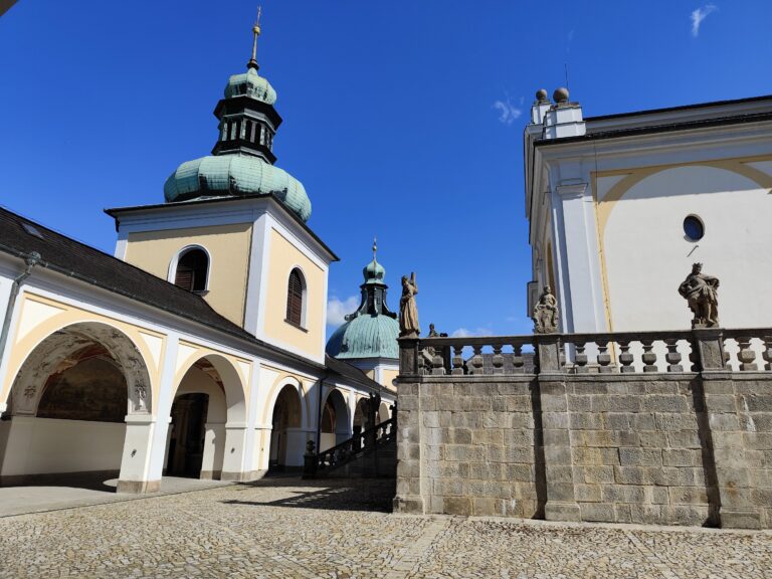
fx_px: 513
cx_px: 386
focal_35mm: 23
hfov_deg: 73.9
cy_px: 290
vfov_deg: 58.9
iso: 50
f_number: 1.65
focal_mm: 6.19
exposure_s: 1/1486
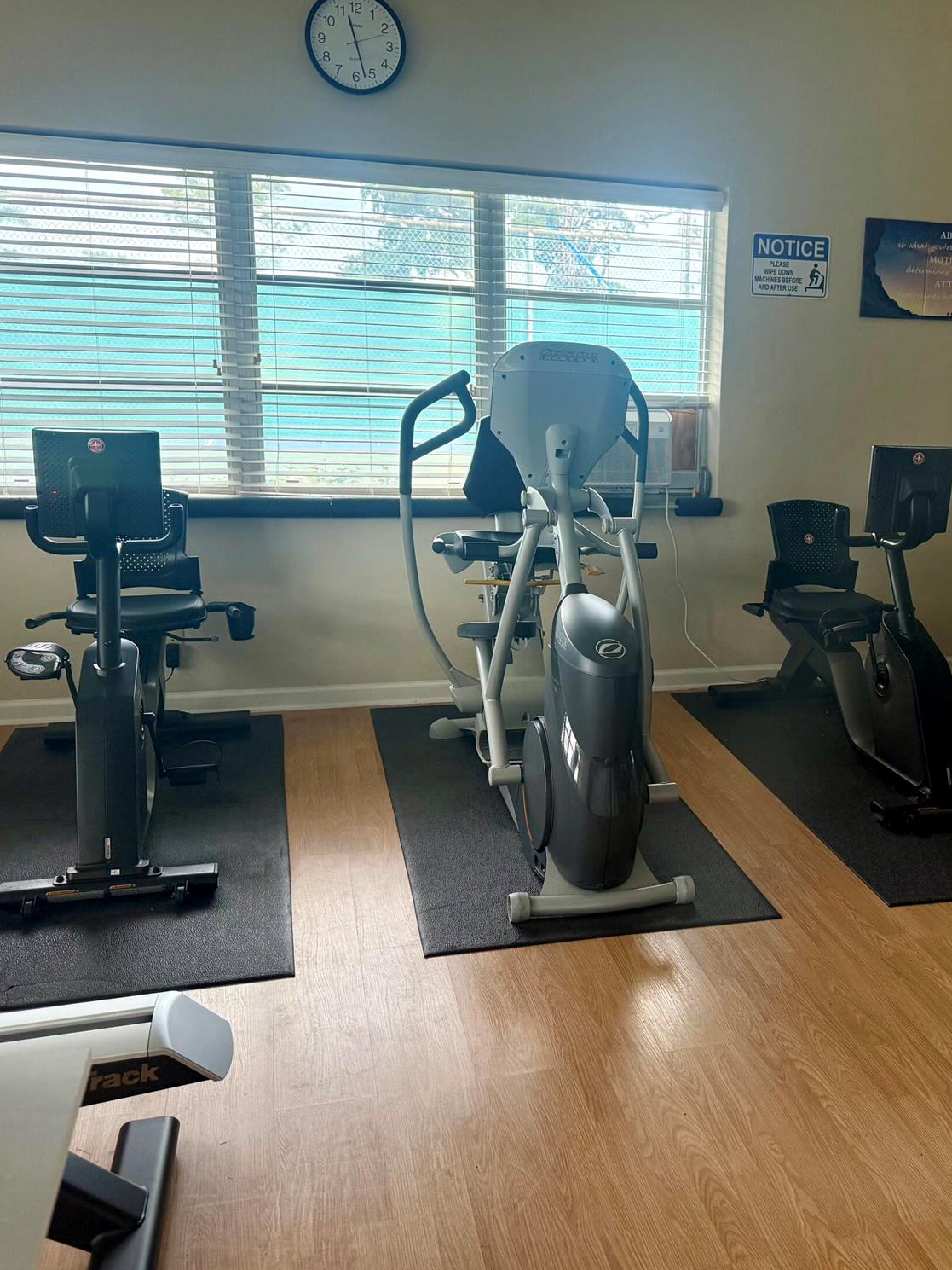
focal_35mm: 33
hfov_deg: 41.9
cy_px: 628
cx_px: 688
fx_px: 1210
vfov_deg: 55.3
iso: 200
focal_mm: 6.76
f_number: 1.78
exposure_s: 1/84
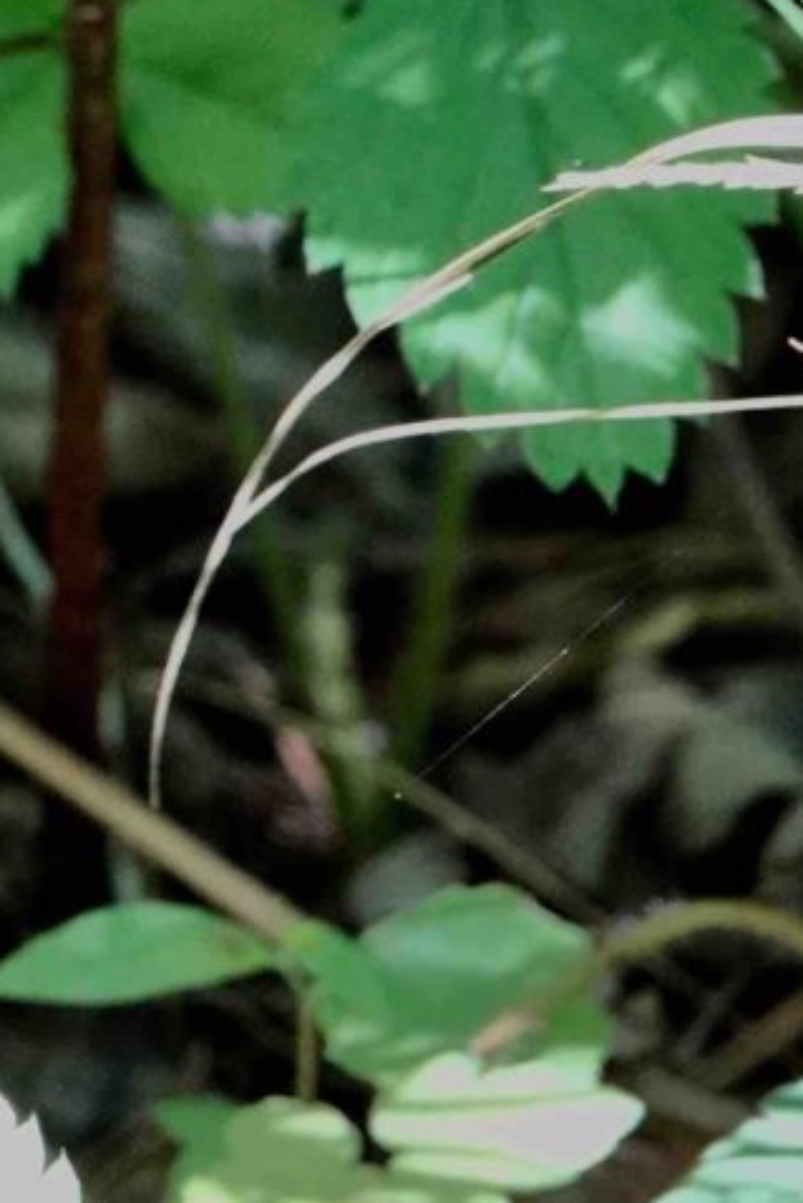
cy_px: -229
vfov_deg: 2.0
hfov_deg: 1.3
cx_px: -847
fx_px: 34100
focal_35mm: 1020
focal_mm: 87.11
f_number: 4
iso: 800
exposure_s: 1/250
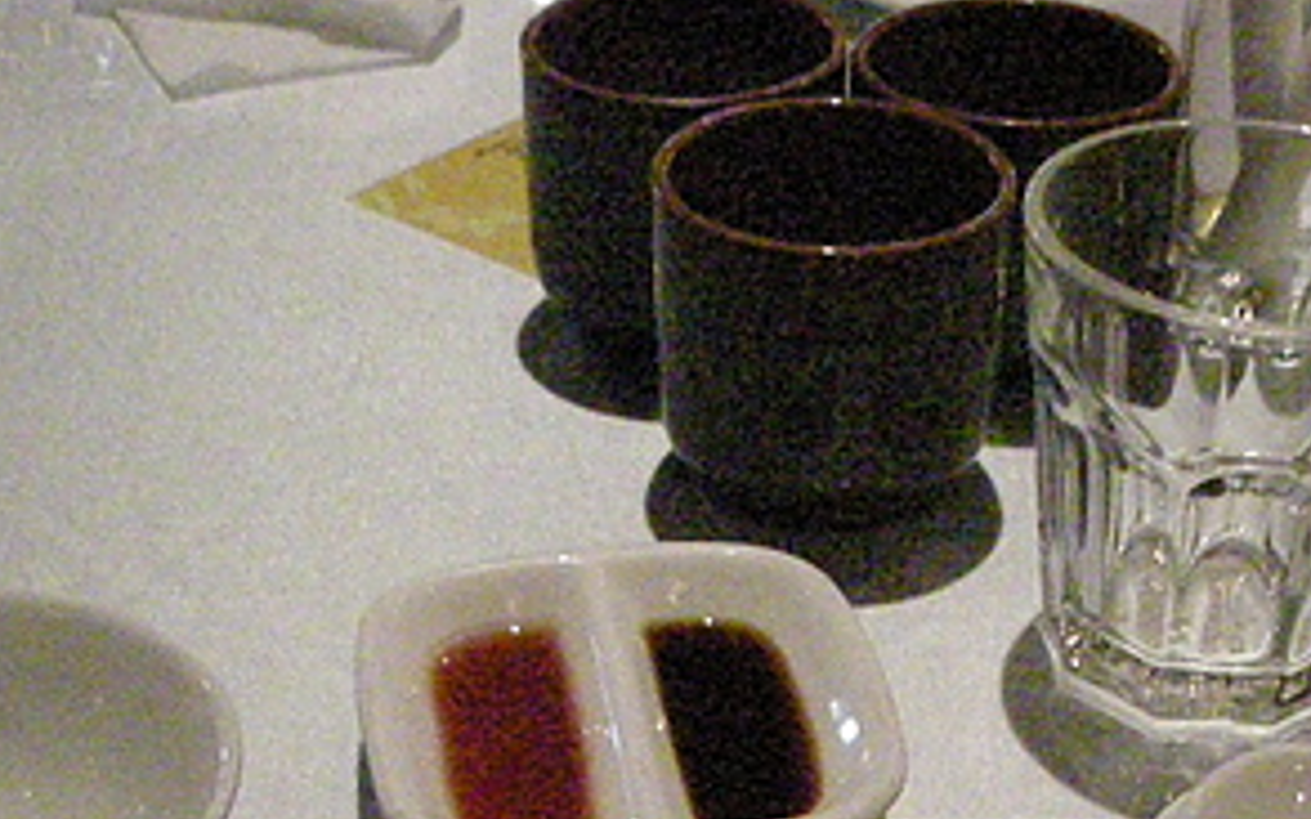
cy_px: 931
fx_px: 2715
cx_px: 689
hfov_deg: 27.1
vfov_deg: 16.6
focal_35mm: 76
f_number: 2.8
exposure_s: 1/107
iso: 1600
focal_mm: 5.8
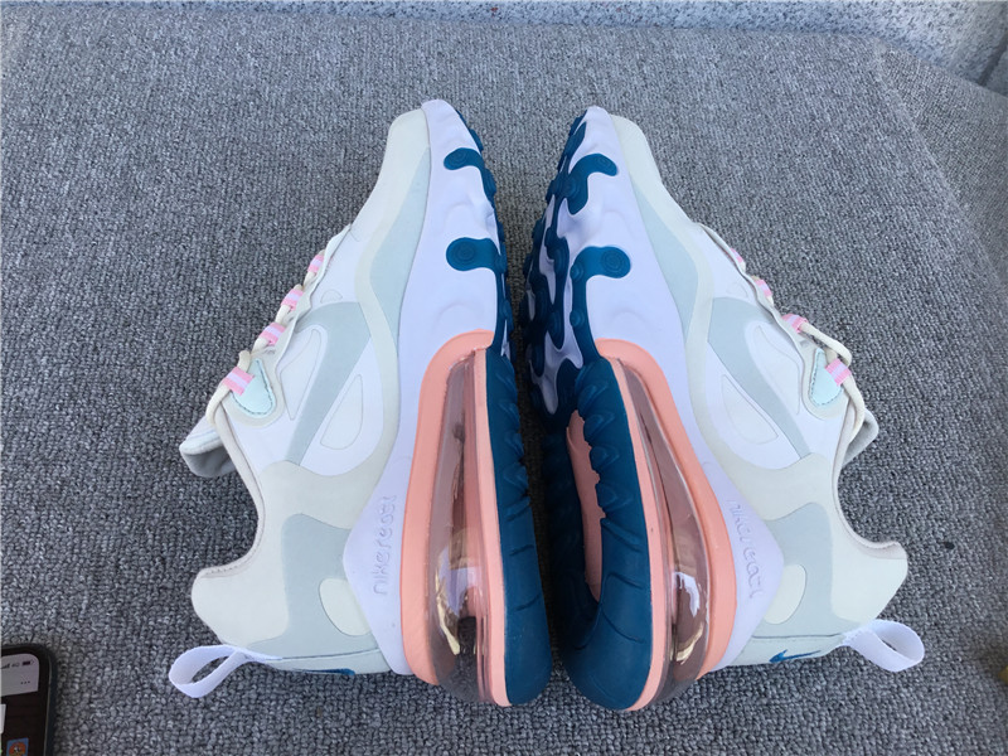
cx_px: 504
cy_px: 378
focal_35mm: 31
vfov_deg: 45.4
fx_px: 903
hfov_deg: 58.4
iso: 25
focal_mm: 3.3
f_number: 2.4
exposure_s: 1/282
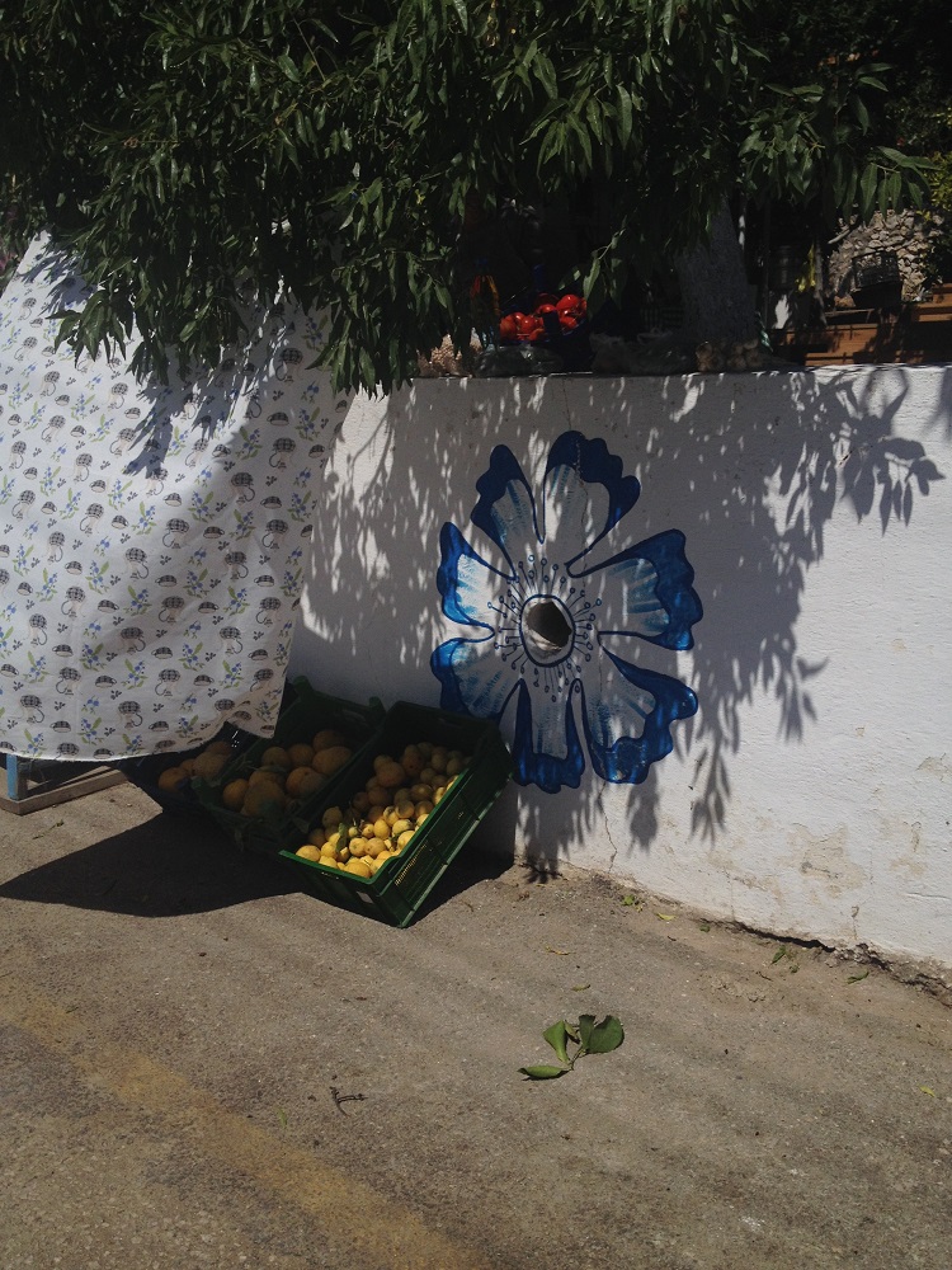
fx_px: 1283
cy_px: 635
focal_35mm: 35
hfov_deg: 40.7
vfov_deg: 52.6
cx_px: 476
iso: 50
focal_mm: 4.28
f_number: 2.4
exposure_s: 1/6944
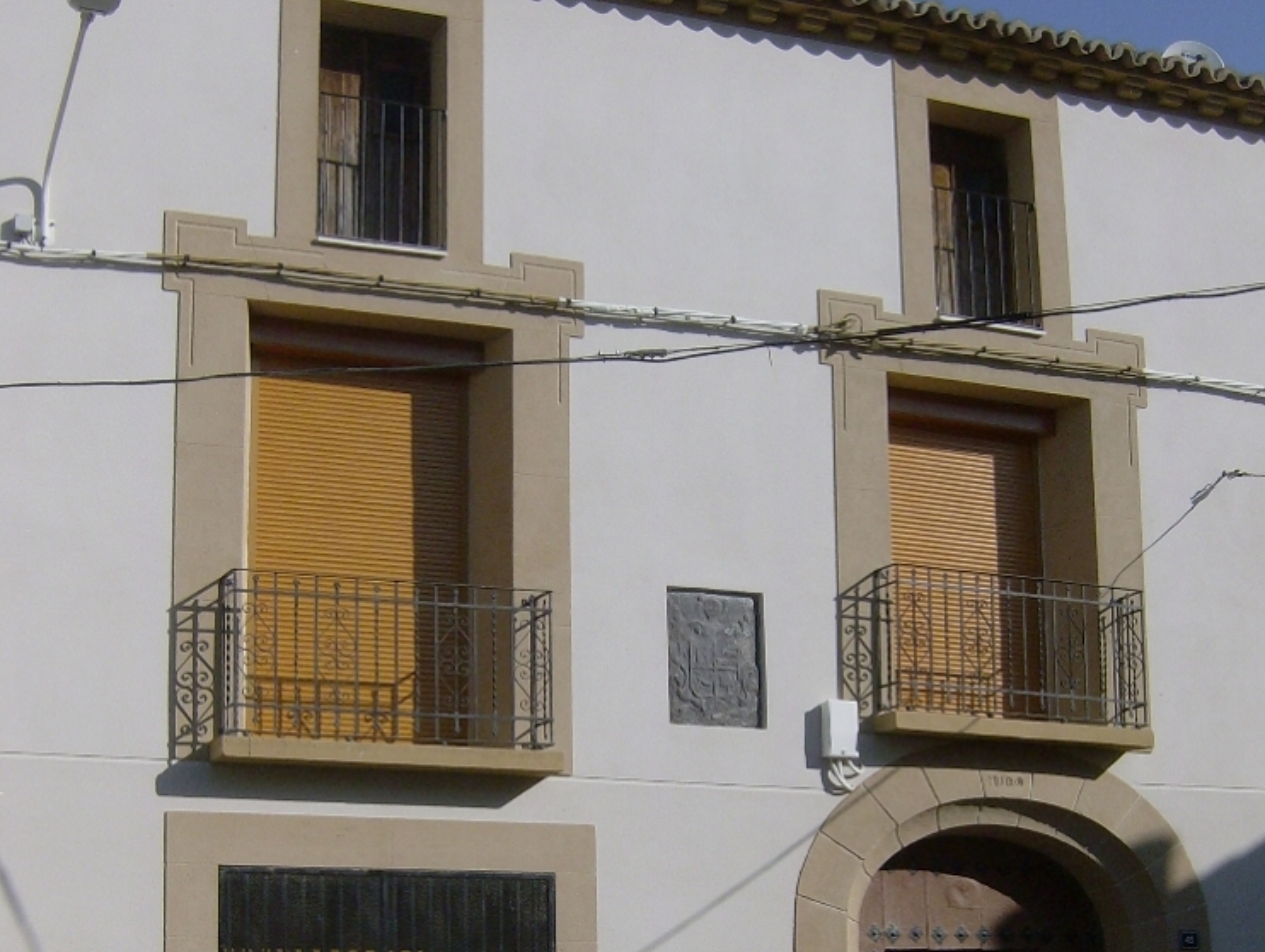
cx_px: 661
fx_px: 2123
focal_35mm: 58
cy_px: 732
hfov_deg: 33.2
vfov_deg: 25.0
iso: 100
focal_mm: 6
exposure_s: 1/1520
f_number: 4.7
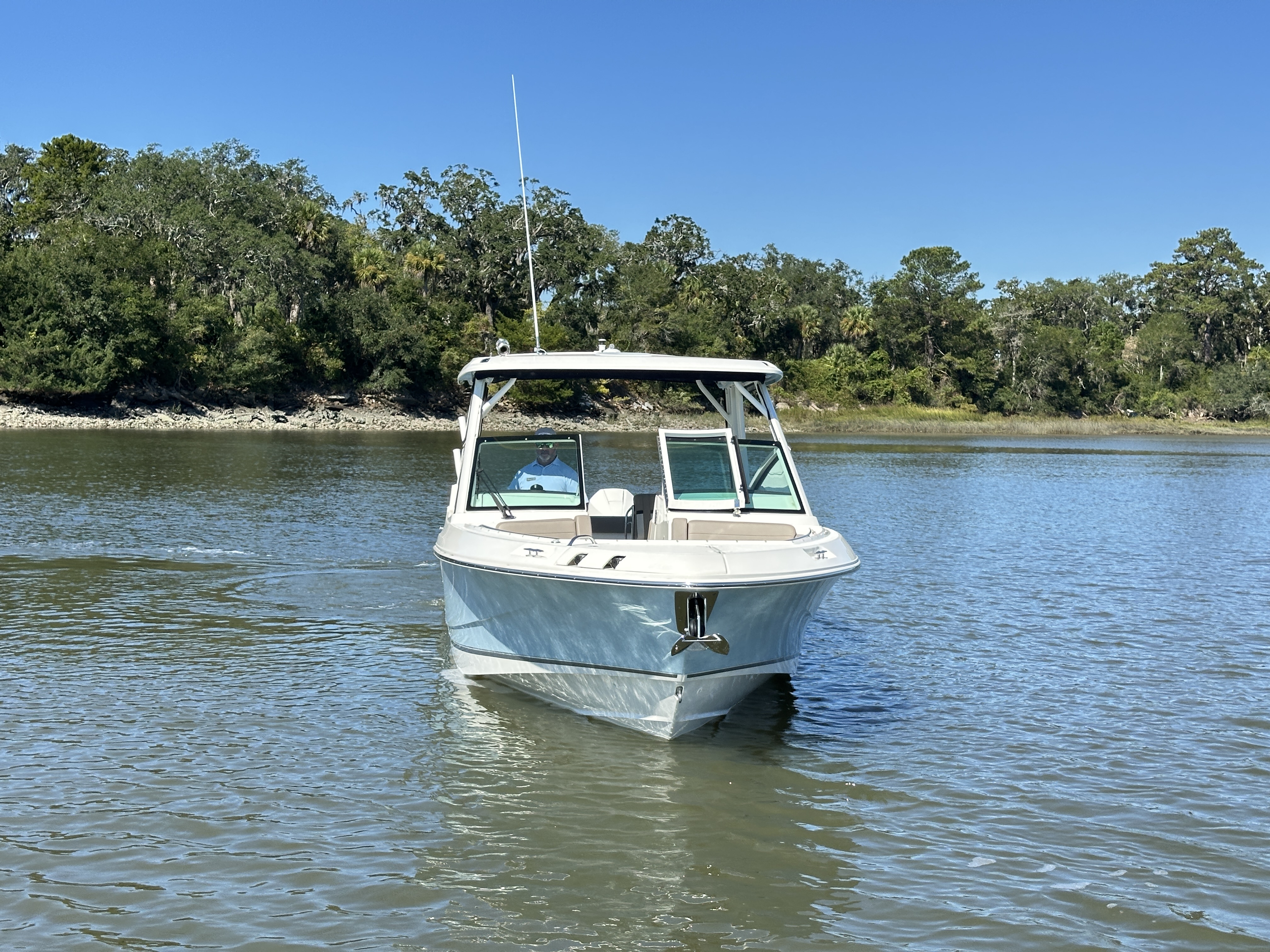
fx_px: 1761
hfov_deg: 39.7
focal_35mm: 48
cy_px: 476
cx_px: 635
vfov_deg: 30.3
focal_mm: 6.86
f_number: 1.78
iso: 64
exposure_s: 1/2358
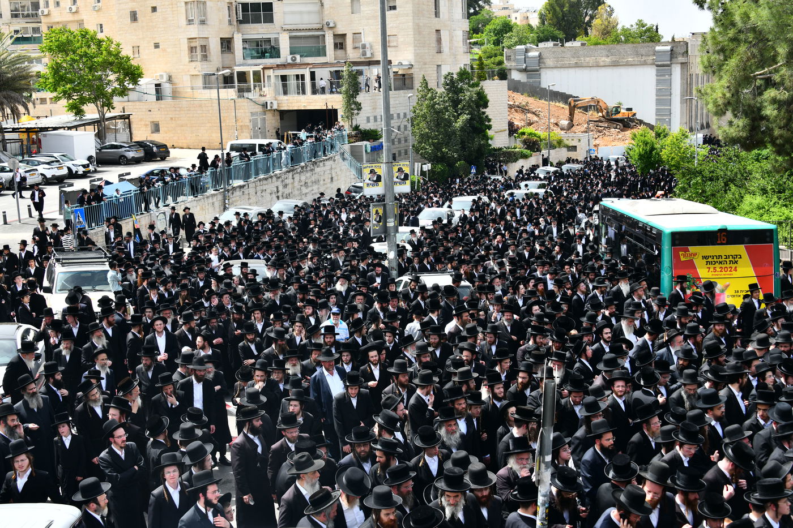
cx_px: 396
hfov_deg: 44.5
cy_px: 264
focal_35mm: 44
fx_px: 969
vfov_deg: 30.5
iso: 125
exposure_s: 1/200
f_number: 8
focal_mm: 44
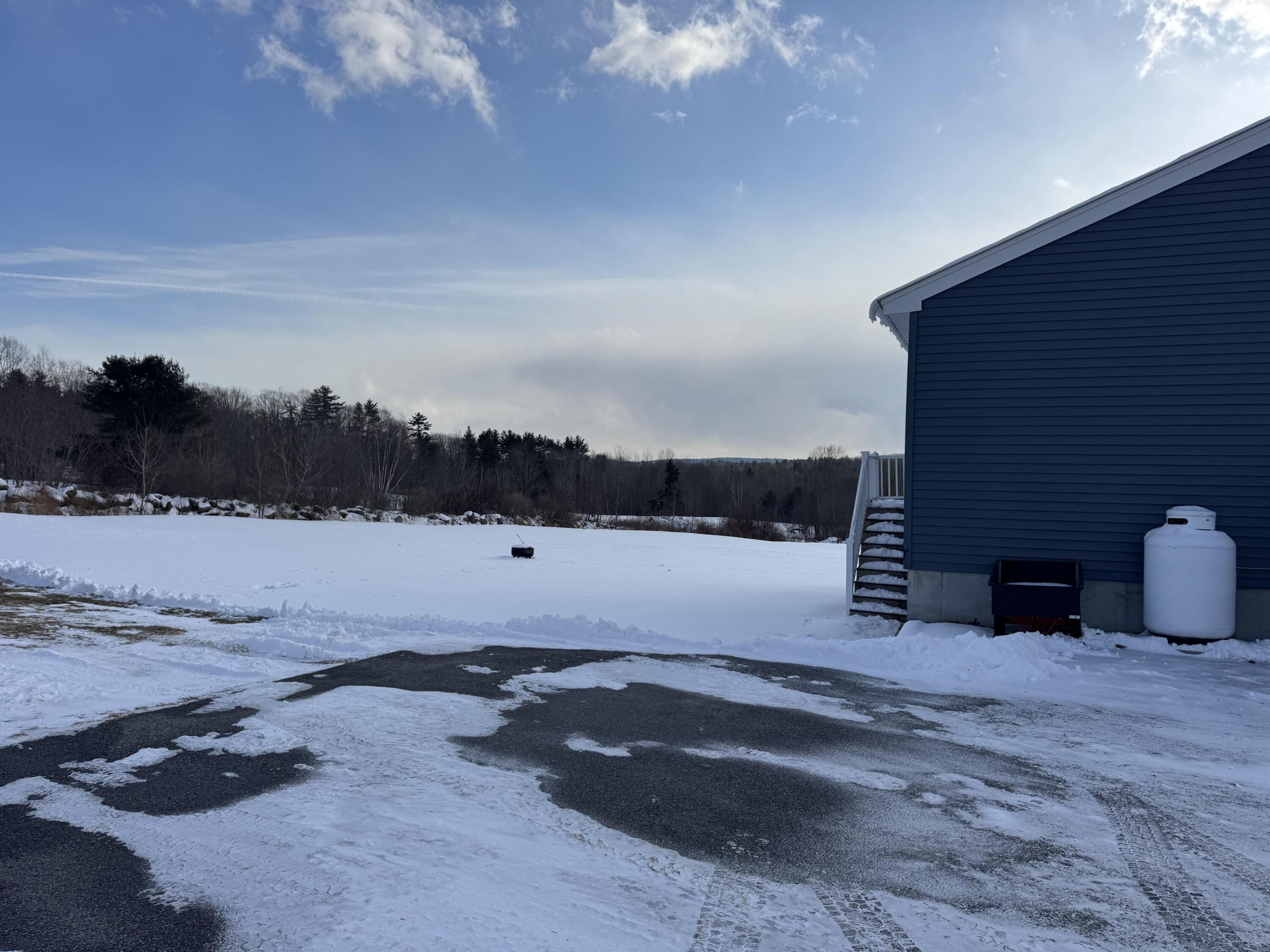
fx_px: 881
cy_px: 476
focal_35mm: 24
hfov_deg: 71.6
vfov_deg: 56.8
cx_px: 635
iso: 80
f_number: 1.78
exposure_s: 1/9009
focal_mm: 6.76
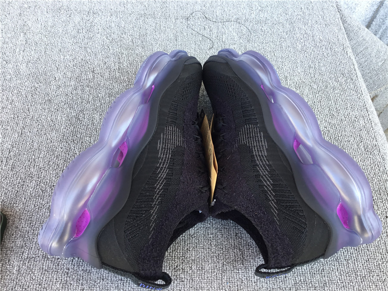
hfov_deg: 58.4
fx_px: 347
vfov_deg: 45.4
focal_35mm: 31
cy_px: 146
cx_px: 194
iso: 25
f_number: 2.4
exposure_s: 1/50
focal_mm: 3.3
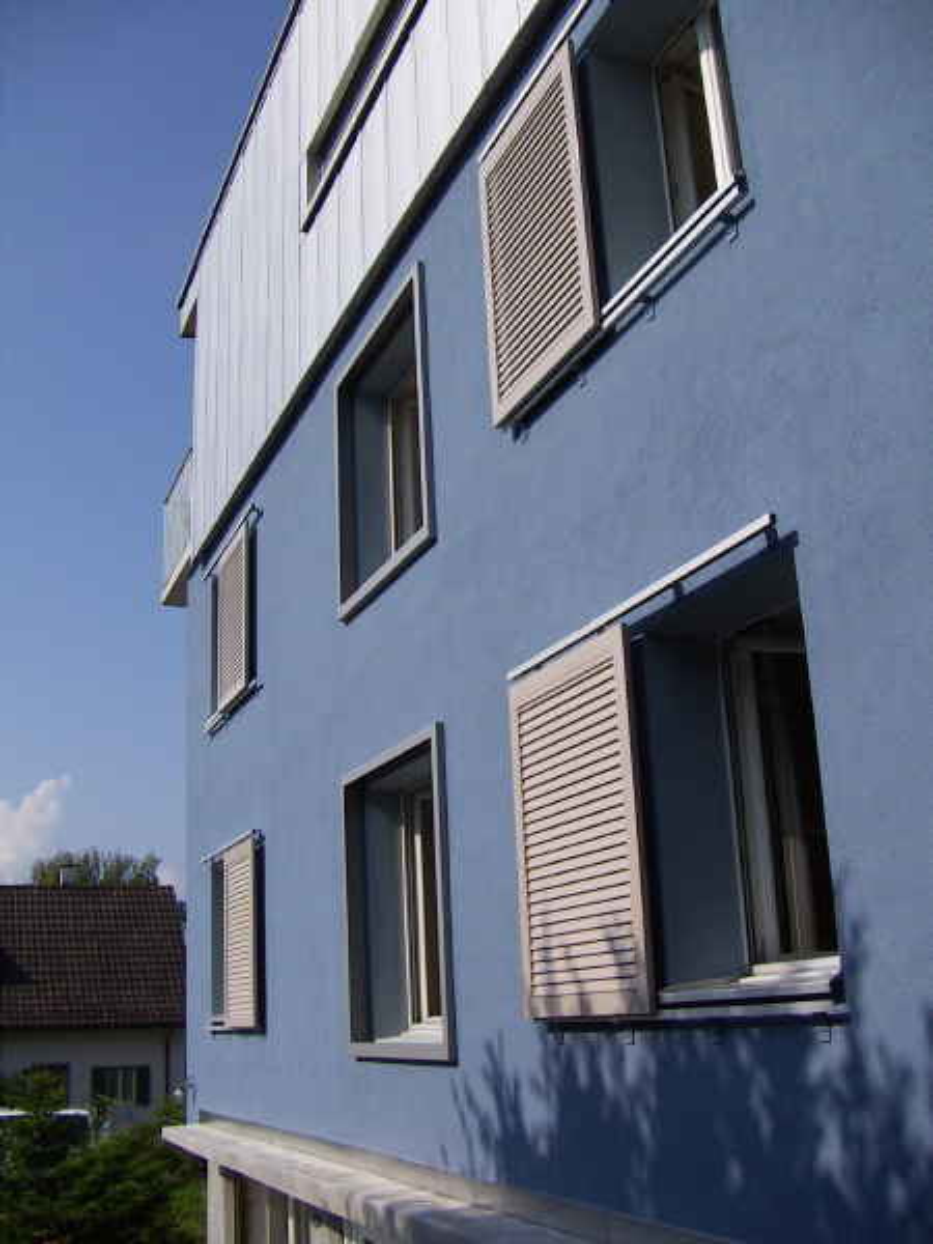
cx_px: 466
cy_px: 622
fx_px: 1294
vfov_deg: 51.4
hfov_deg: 39.7
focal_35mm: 36
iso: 50
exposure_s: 1/400
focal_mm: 4.7
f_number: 6.7
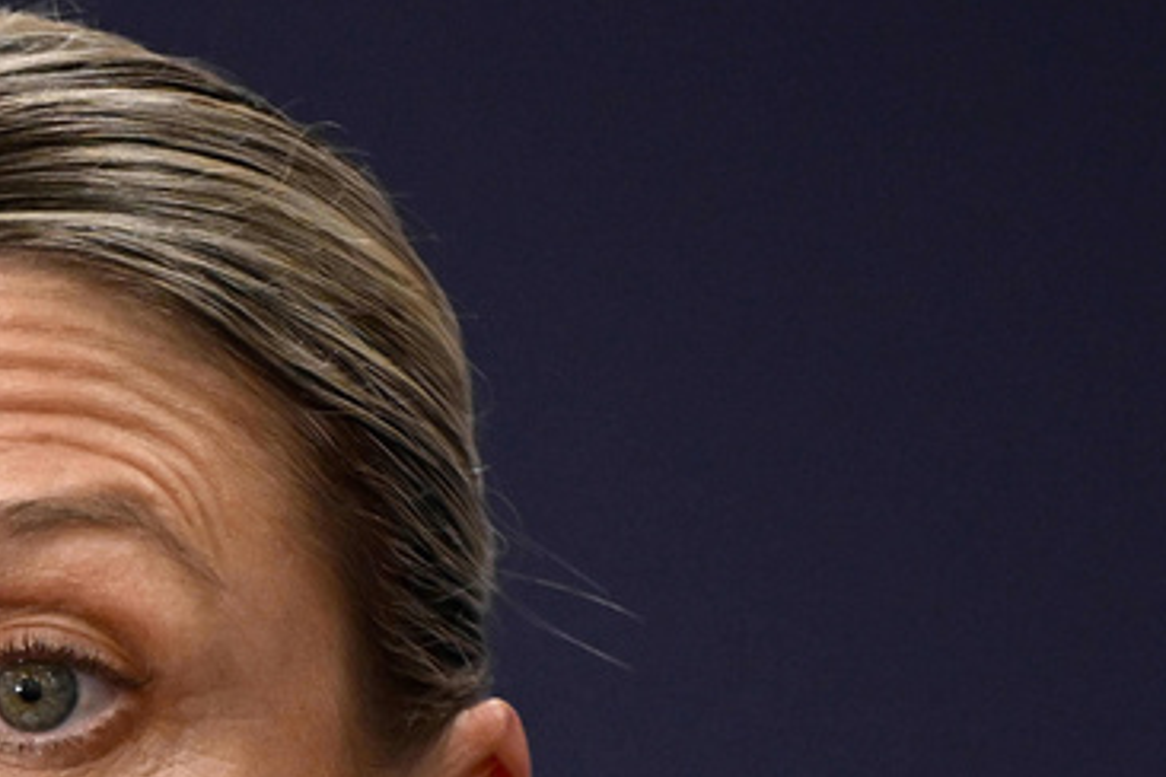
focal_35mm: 560
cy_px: 1003
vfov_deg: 2.5
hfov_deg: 3.7
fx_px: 18136
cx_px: -115
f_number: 2.8
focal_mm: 200
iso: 2000
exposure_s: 1/320
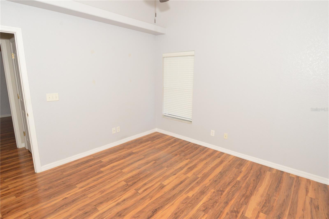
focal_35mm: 18
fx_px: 164
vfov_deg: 67.3
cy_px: 110
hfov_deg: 90.1
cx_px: 164
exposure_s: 1/60
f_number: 10
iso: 1600
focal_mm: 12
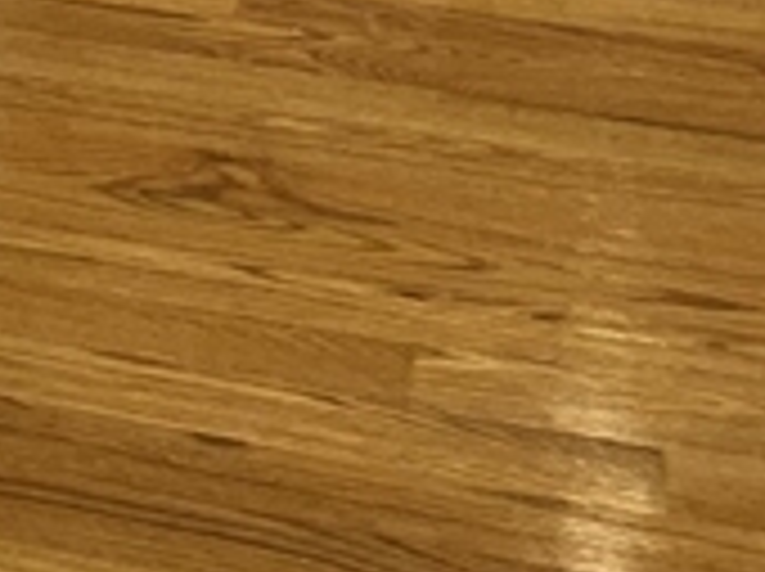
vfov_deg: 8.4
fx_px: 3465
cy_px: -928
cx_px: -994
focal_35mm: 157
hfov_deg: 10.9
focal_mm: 5.1
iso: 64
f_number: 1.6
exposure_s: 1/120
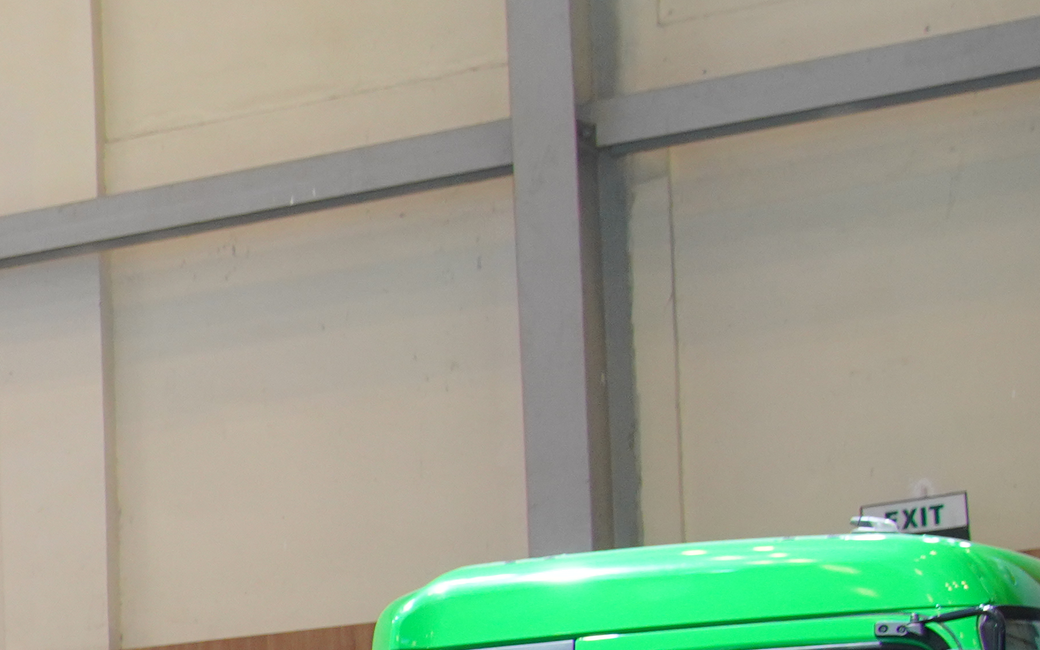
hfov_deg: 11.8
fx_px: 3798
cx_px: -1652
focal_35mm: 134
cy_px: 1031
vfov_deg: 9.5
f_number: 4
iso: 800
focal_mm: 25
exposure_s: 1/100
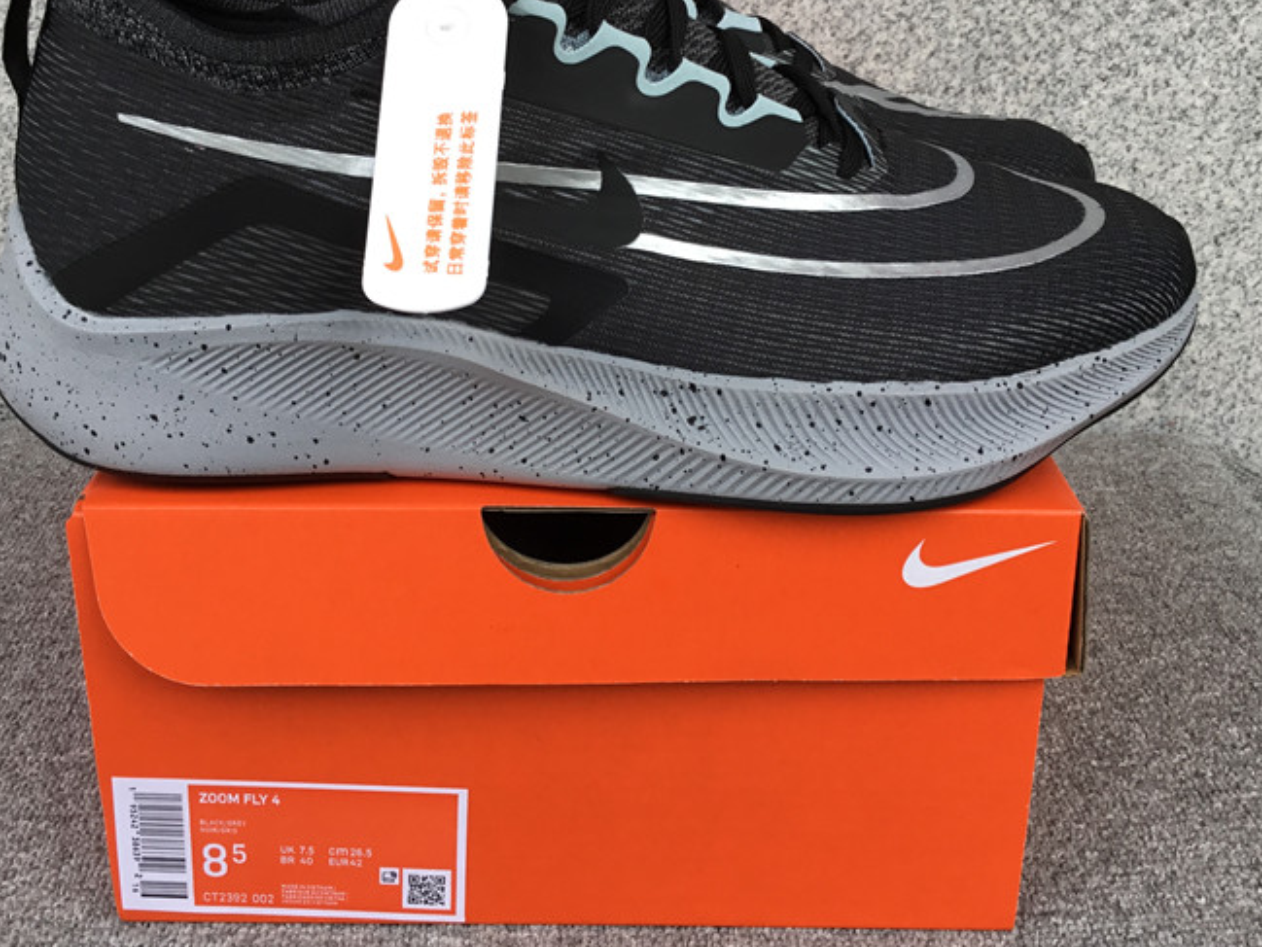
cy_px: 355
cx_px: 587
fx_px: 1568
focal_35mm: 43
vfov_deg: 33.4
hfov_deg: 43.8
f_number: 2.4
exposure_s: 1/104
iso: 25
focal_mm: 3.3
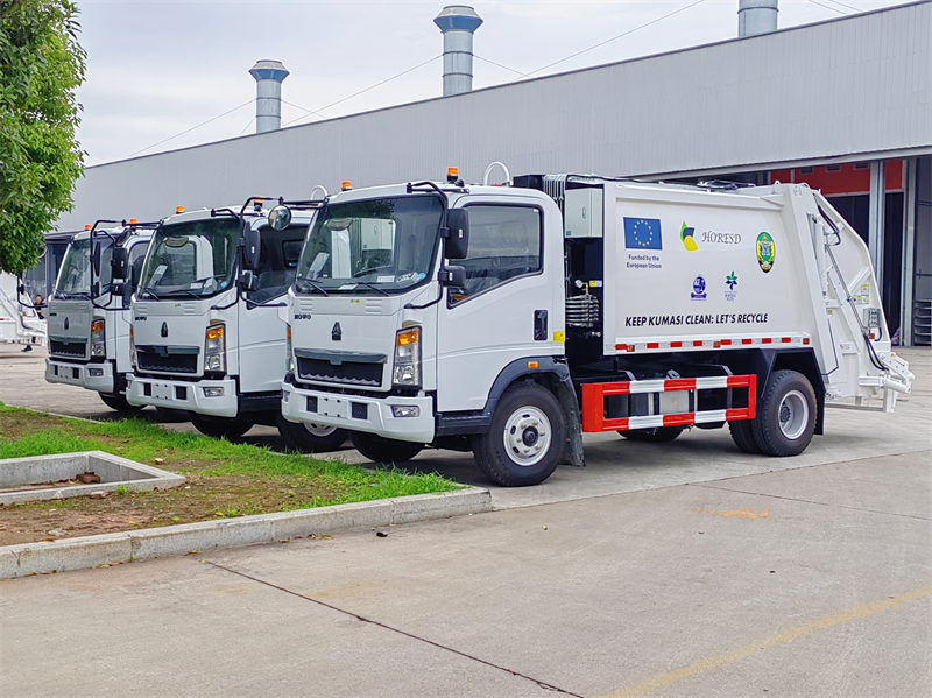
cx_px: 466
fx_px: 1103
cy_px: 349
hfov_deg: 45.8
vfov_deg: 35.1
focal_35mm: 41
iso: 50
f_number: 1.9
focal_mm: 5.52
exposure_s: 1/765
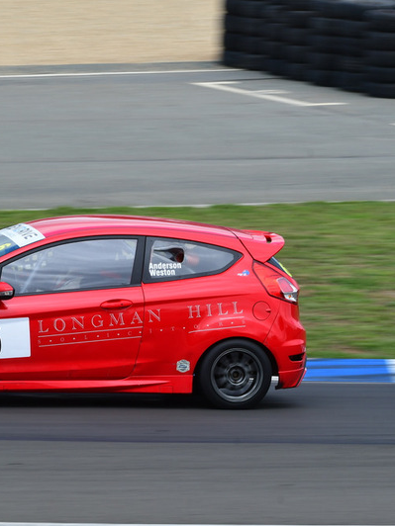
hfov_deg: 3.4
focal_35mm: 434
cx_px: 90
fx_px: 6603
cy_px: 263
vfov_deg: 4.6
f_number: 11
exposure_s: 1/250
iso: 250
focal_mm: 200
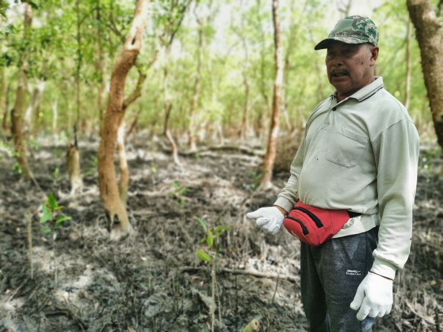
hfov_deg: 65.3
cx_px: 222
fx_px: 346
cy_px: 166
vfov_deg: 51.4
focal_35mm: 27
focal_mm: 5.58
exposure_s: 1/144
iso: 50
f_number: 1.8
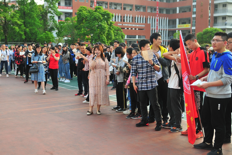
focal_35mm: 49
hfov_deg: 40.3
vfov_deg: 27.5
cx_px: 114
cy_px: 77
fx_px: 316
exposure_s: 1/800
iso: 200
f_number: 2.8
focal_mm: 32
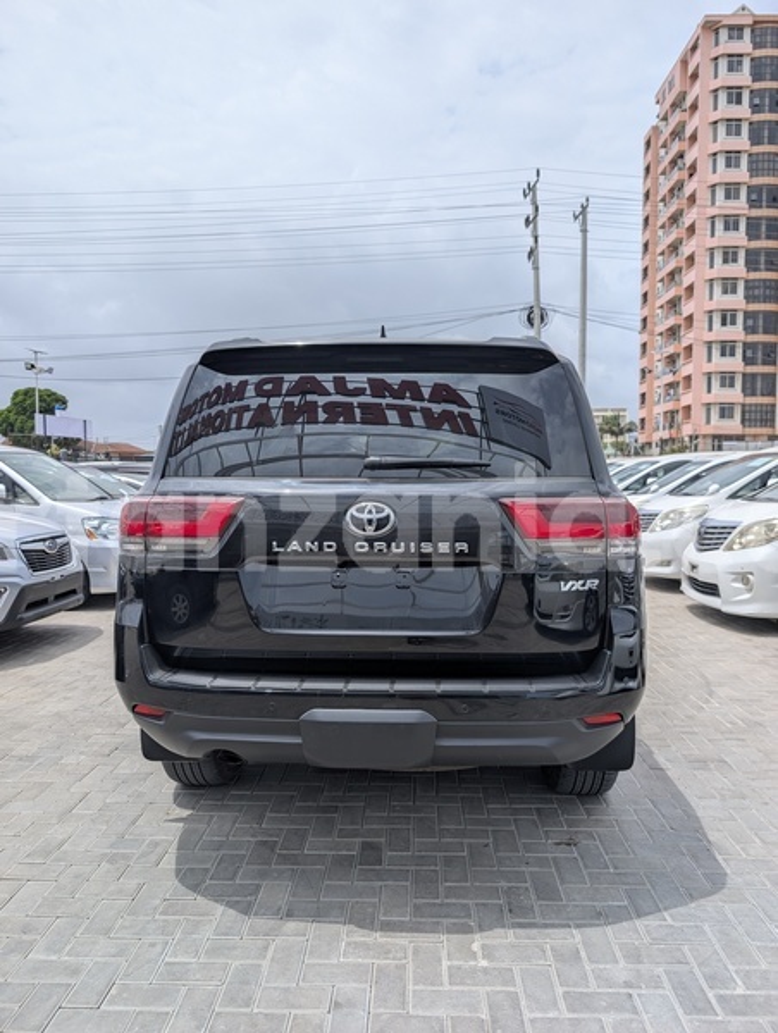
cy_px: 516
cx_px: 389
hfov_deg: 57.0
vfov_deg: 71.5
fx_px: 717
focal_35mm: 24
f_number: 1.68
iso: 21
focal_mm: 6.9
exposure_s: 1/1727
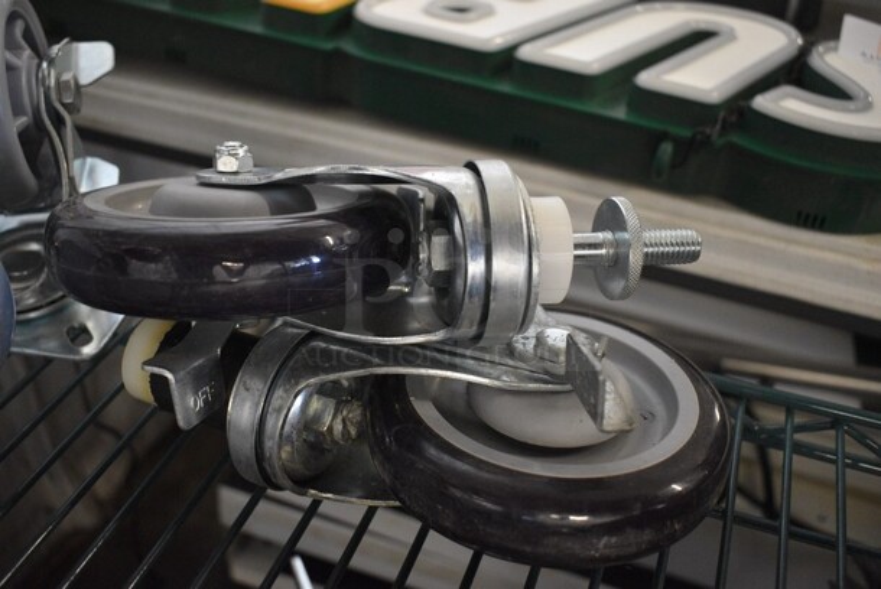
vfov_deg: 40.1
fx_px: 808
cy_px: 294
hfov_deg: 57.2
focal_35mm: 33
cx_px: 440
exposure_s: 1/125
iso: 2800
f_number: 3.8
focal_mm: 22
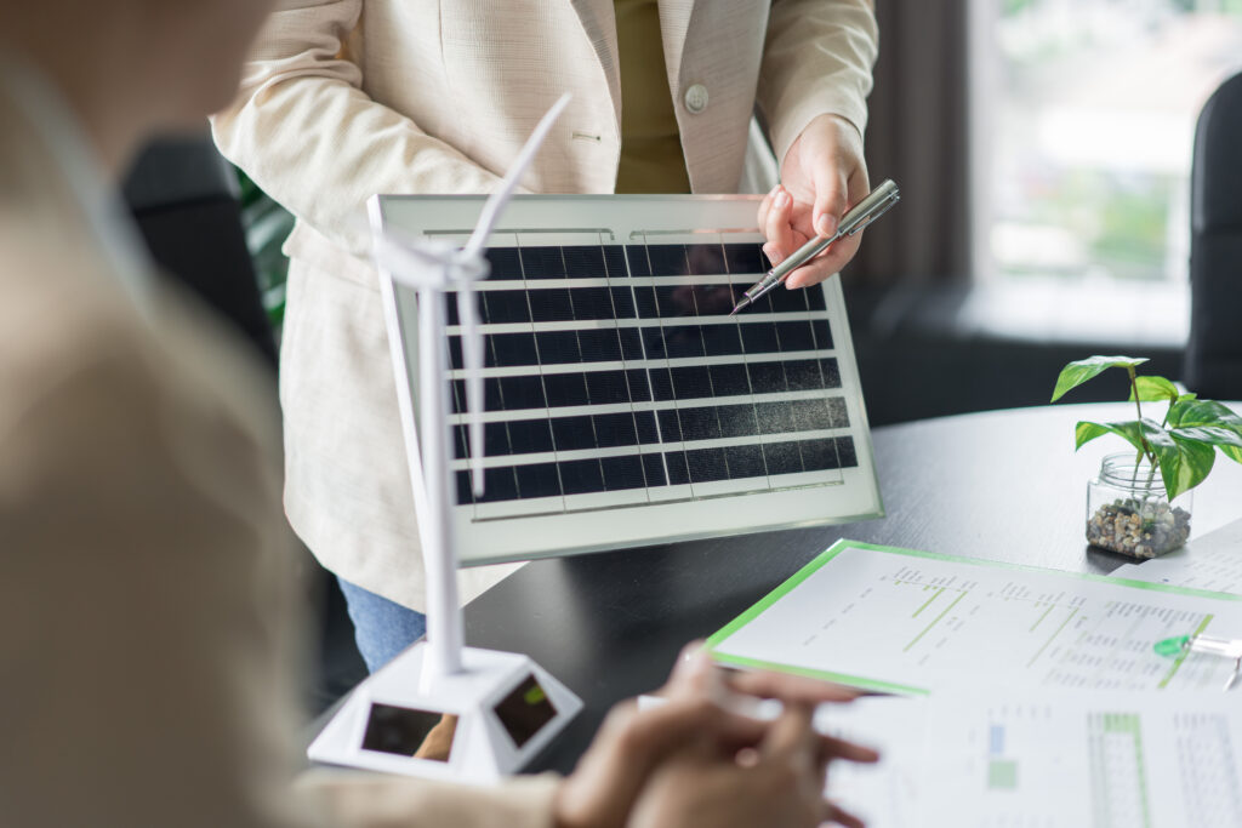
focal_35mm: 55
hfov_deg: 36.2
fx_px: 1898
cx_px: 621
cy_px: 414
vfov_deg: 24.6
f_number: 1.8
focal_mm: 55
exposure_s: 1/250
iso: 160
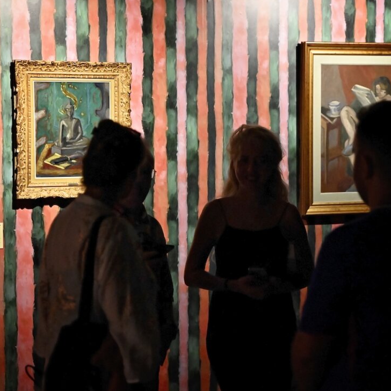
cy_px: 199
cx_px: 207
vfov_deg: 17.7
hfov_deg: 17.7
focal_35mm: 98
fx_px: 1252
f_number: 2.8
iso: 10000
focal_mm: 70
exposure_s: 1/640
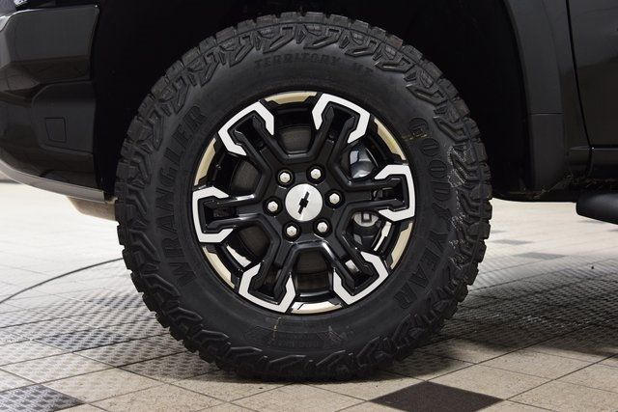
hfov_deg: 38.9
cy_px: 206
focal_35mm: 51
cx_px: 309
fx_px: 876
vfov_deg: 26.5
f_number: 4
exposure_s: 1/60
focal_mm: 34
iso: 1600
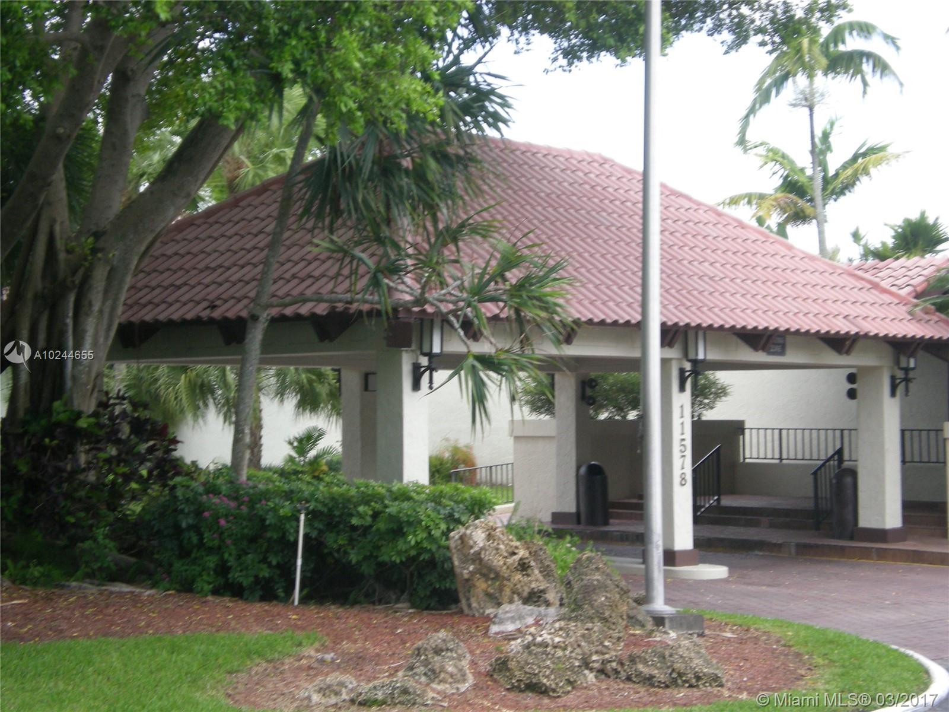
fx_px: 2029
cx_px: 474
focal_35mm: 74
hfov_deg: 26.3
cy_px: 356
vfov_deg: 19.9
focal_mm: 12.3
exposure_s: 1/127
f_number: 4.6
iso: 104
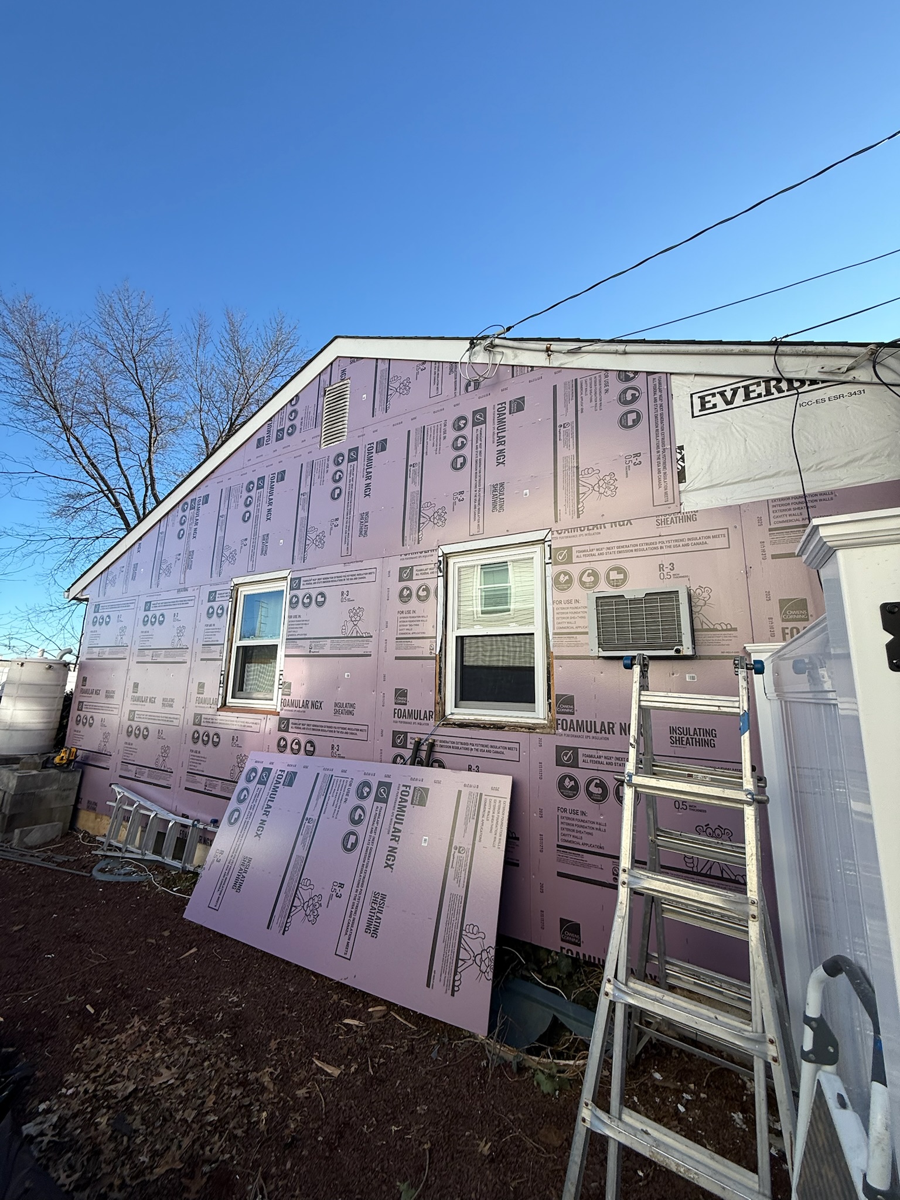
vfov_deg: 102.1
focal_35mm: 14
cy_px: 600
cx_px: 450
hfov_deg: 85.7
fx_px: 485
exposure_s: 1/1033
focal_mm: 2.22
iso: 50
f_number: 2.2
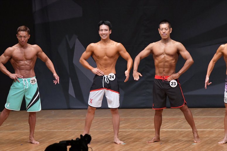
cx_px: 114
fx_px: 1702
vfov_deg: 5.1
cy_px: 76
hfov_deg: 7.6
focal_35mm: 270
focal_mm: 180
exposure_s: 1/400
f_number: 5.6
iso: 6400
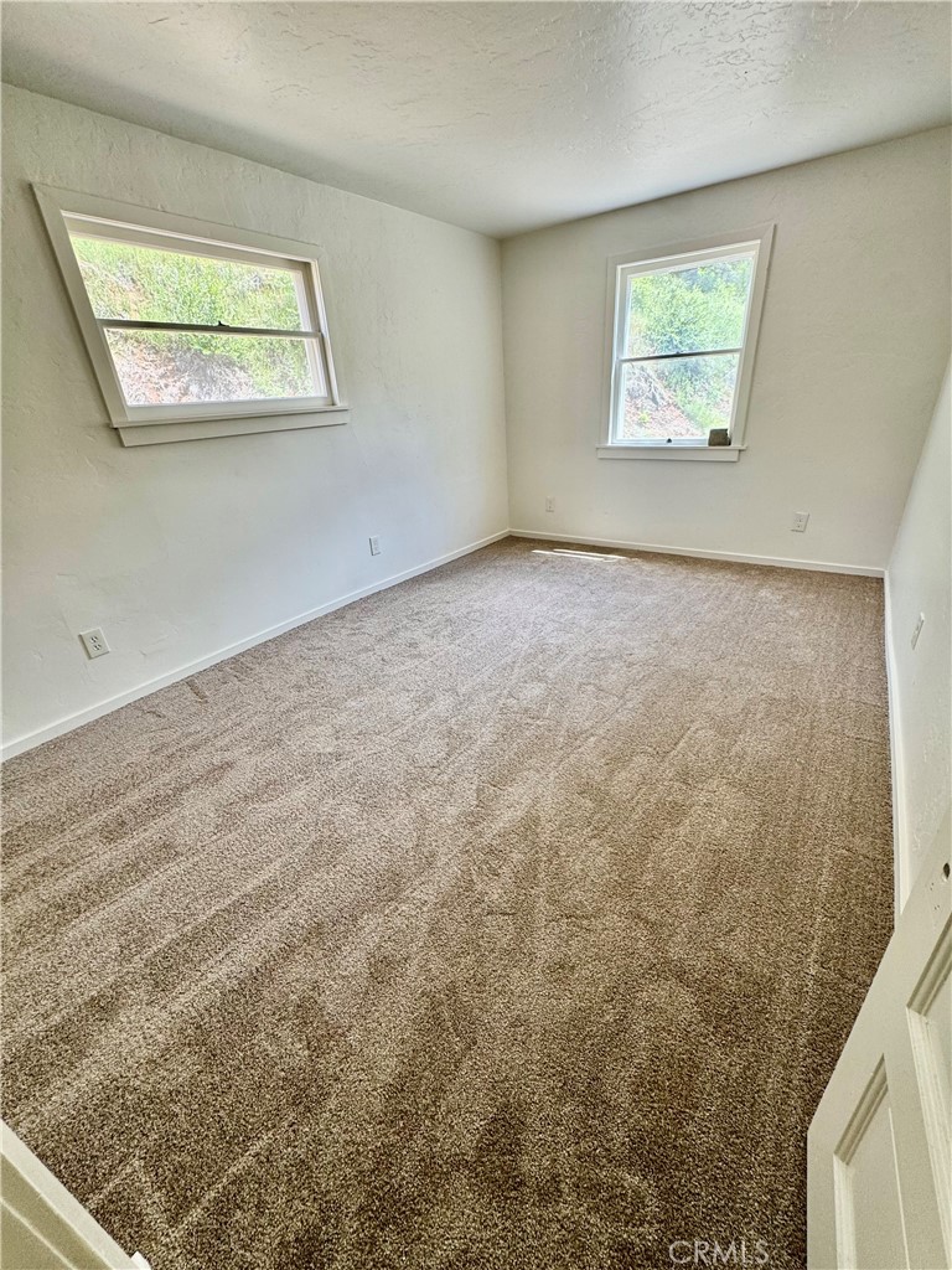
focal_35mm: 14
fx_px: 513
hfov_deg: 85.7
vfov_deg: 102.1
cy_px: 635
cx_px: 476
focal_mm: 2.22
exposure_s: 1/99
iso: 80
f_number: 2.2
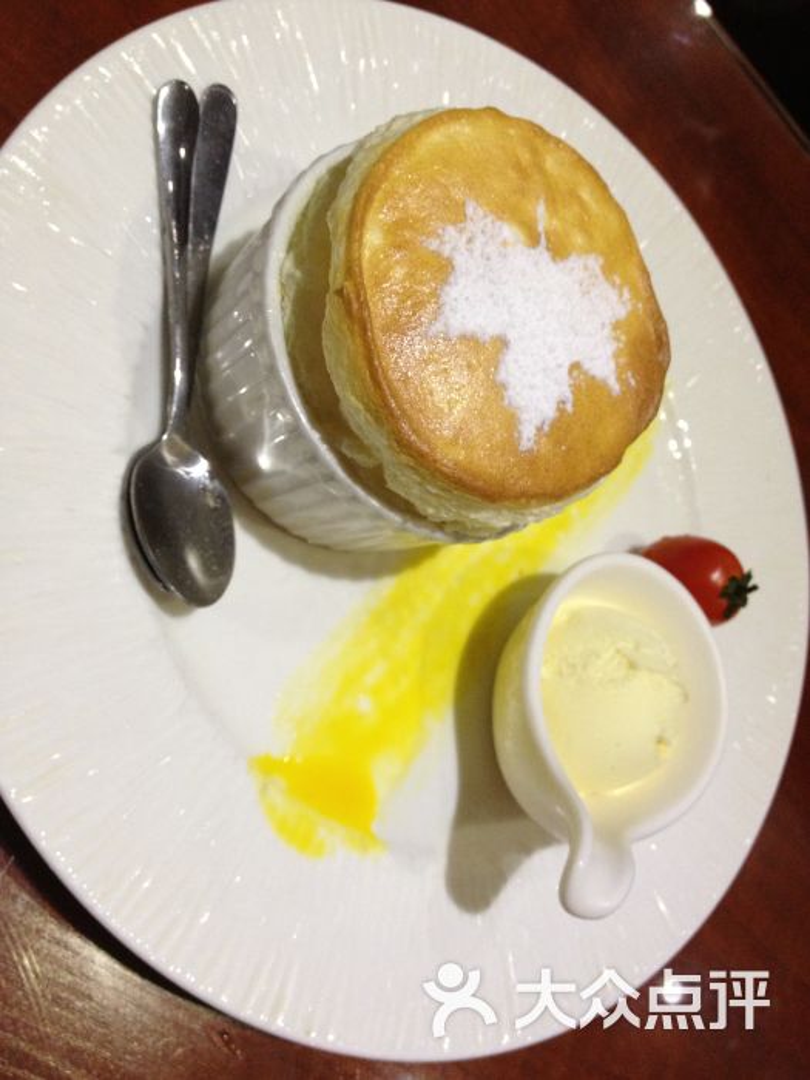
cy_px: 540
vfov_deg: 52.6
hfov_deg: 40.7
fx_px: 1092
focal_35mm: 35
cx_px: 405
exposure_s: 1/20
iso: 250
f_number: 2.4
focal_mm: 4.28
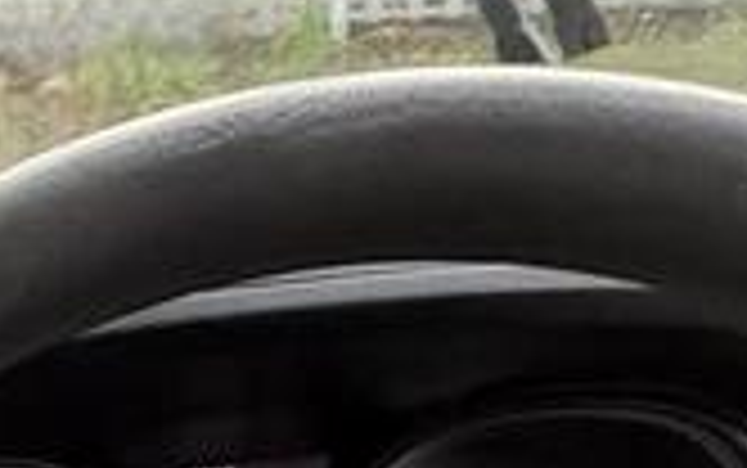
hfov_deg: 23.5
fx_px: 1630
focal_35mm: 80
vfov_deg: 14.6
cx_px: -162
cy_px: 801
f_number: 2.2
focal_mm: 2.22
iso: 250
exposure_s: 1/60
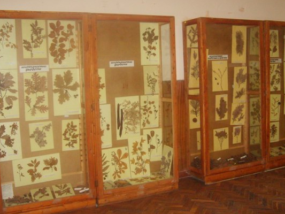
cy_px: 97
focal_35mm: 42
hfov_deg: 44.7
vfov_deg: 34.3
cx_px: 155
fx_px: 346
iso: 253
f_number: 2.8
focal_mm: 5.8
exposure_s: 1/45
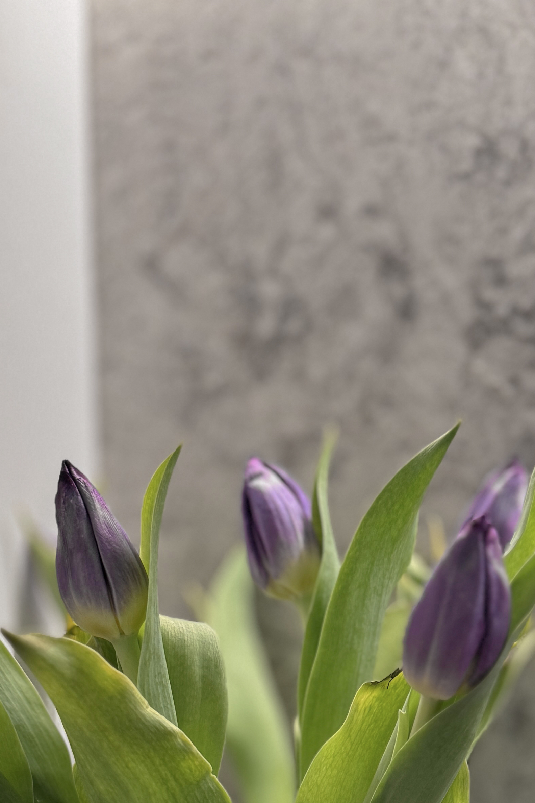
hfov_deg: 22.6
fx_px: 1337
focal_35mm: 60
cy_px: 879
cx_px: 341
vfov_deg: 30.0
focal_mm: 6.76
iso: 125
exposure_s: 1/50
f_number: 1.78
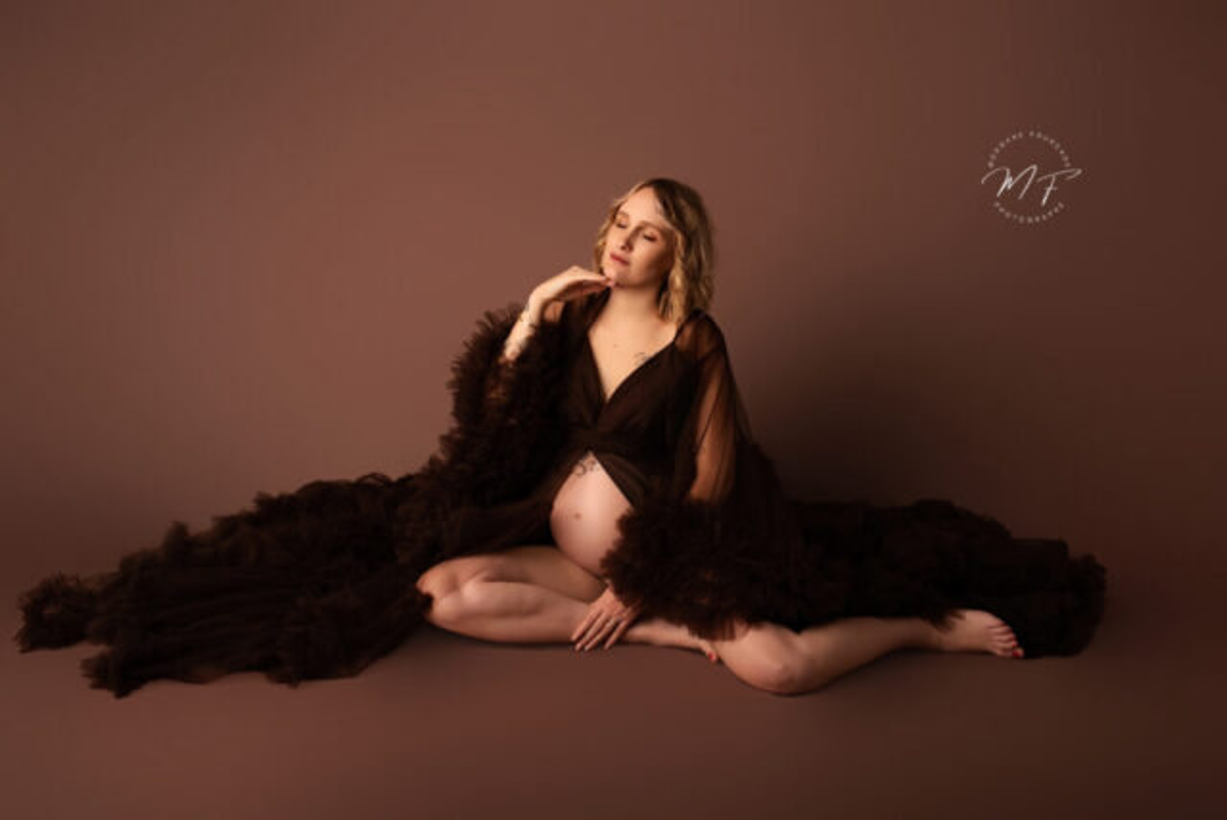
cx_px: 614
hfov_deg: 54.4
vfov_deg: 37.9
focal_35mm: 35
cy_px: 410
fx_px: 1194
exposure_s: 1/200
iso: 100
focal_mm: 35
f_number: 2.8
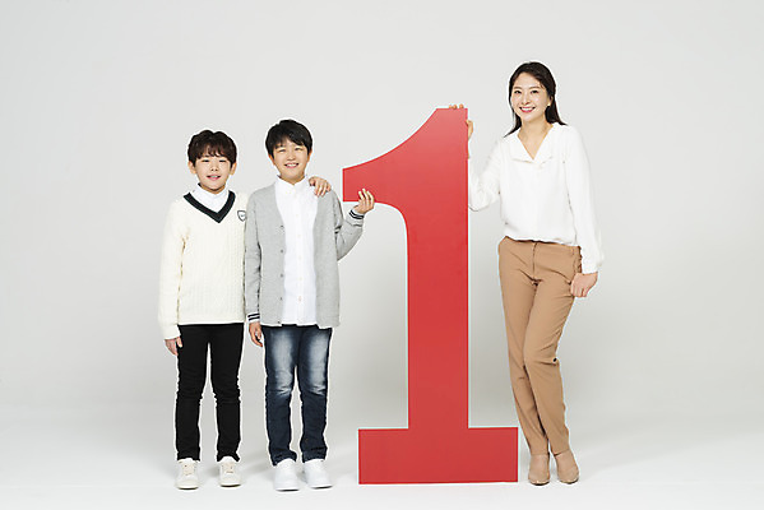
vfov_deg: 26.0
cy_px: 255
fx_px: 1104
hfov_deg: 38.2
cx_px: 382
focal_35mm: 52
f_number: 18
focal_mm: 52
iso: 100
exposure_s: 1/125
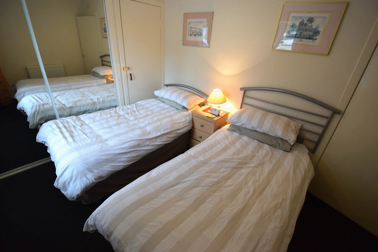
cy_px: 126
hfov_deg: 100.4
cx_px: 189
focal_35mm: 15
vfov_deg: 77.4
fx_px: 158
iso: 500
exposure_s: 1/60
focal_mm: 10
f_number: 4
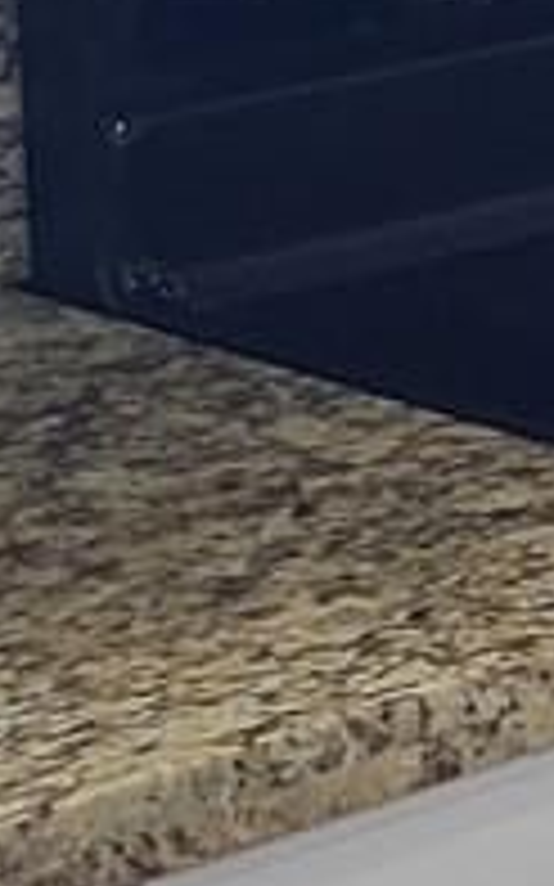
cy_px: -211
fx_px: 5415
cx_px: 2617
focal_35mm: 224
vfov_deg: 9.2
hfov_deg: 4.9
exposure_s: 1/40
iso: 200
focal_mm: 5.4
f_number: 1.8
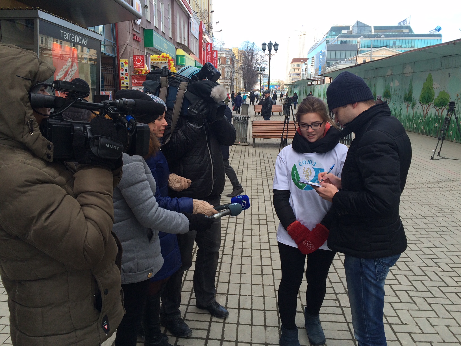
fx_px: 386
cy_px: 173
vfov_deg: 48.2
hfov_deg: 61.7
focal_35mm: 29
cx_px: 230
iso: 32
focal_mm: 4.15
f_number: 2.2
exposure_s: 1/500
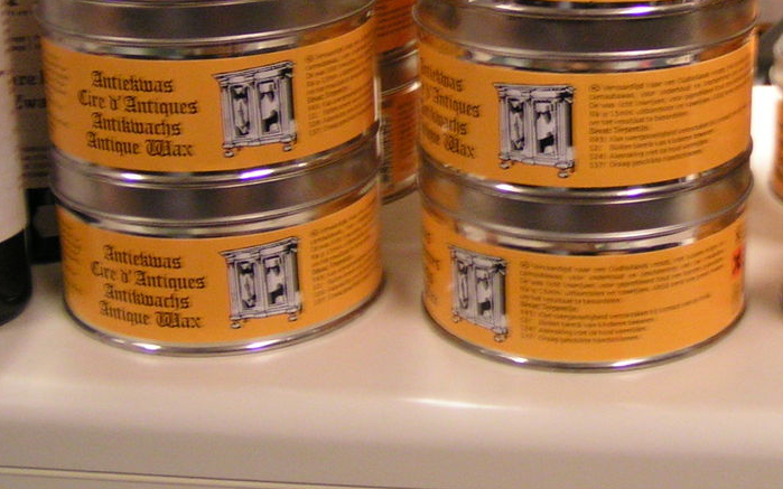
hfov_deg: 27.8
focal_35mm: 72
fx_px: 1537
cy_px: 39
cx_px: 656
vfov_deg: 17.8
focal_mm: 5.8
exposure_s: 1/20
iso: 200
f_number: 2.8
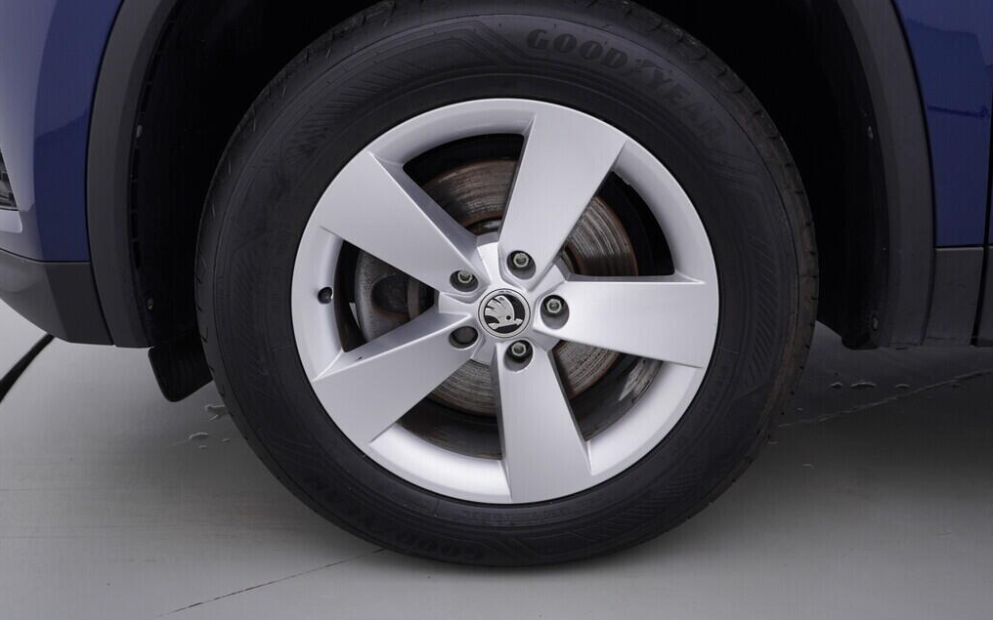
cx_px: 497
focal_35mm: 37
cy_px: 295
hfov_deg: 52.7
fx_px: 1001
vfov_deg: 34.4
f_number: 4
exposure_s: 1/80
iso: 125
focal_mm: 24
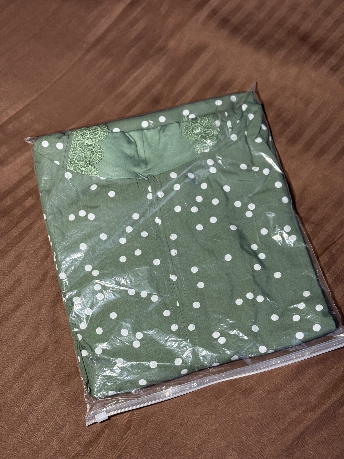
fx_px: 689
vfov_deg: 36.8
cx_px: 172
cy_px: 230
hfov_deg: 28.0
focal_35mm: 52
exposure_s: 1/60
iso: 100
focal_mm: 5.96
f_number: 1.6
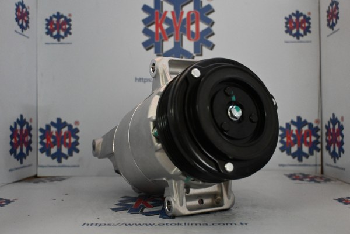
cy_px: 117
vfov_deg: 38.4
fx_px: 335
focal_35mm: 34
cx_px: 175
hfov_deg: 55.1
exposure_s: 1/60
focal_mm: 23
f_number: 4.2
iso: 4000
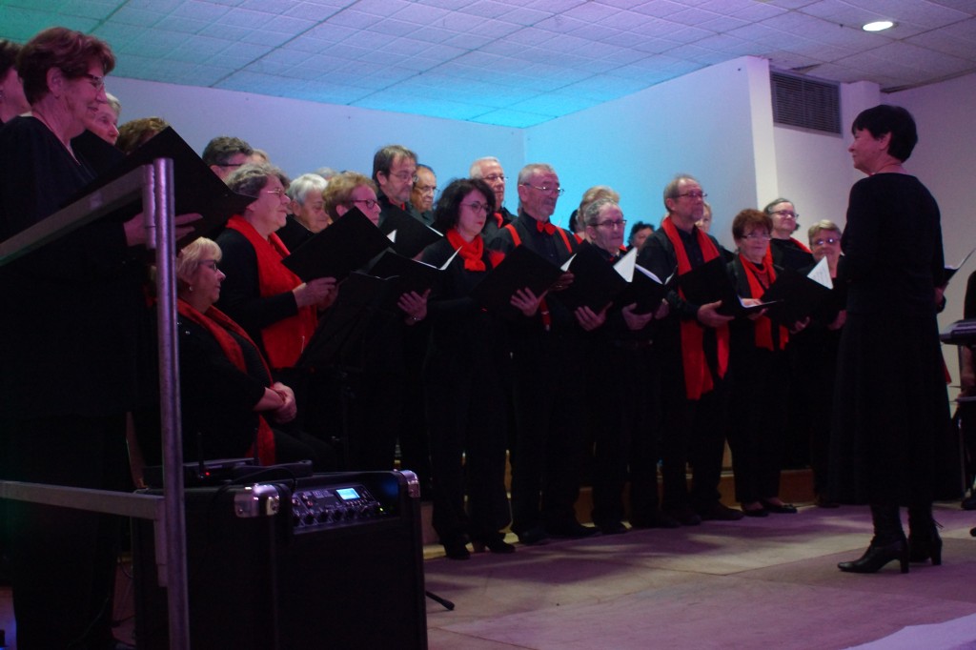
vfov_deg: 31.9
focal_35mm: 42
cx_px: 488
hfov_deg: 46.4
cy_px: 325
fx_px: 1138
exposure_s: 1/25
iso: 1600
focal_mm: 28
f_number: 5
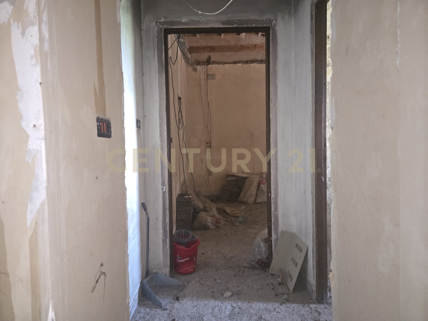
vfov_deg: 58.9
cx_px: 214
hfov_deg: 73.9
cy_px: 160
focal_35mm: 23
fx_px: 284
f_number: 1.8
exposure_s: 1/12
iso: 640
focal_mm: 5.4
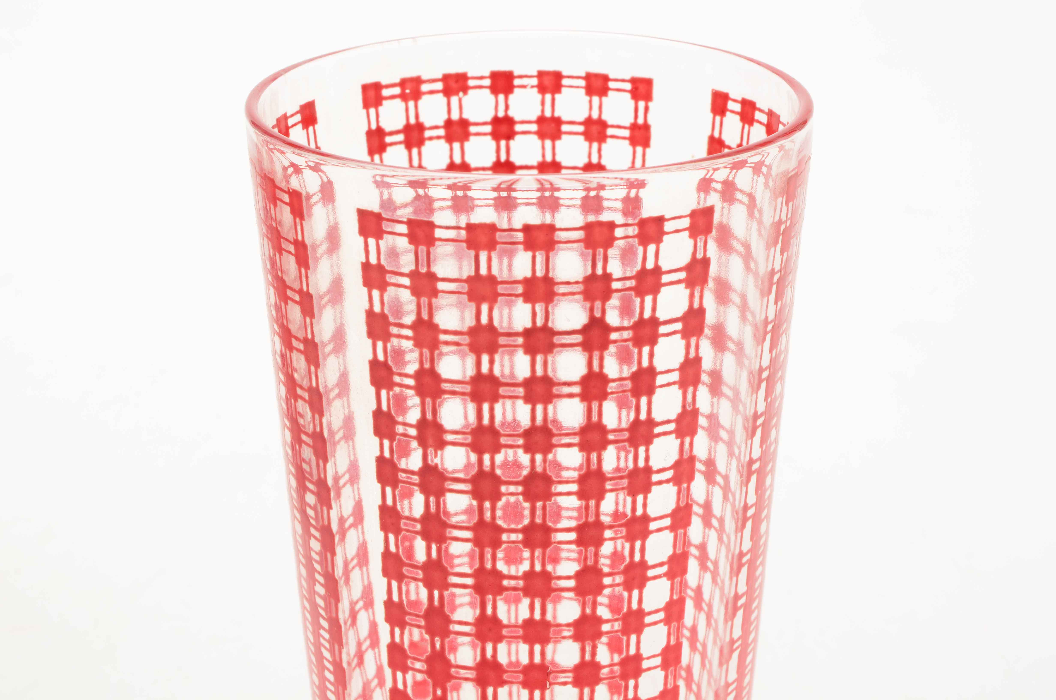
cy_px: 350
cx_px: 528
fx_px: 2415
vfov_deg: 16.5
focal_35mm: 82
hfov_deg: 24.7
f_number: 20
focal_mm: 55
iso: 100
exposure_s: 1/160
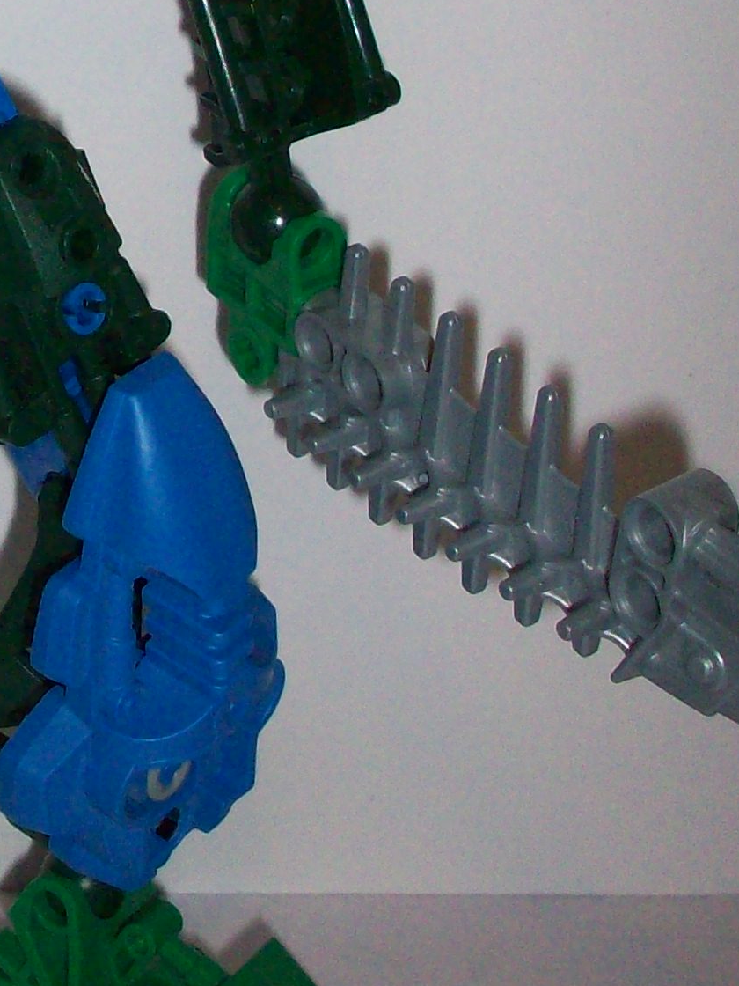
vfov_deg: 18.9
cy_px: -18
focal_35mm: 101
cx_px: -169
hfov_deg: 14.2
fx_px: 2875
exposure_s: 1/64
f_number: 2.8
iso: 160
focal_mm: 6.2
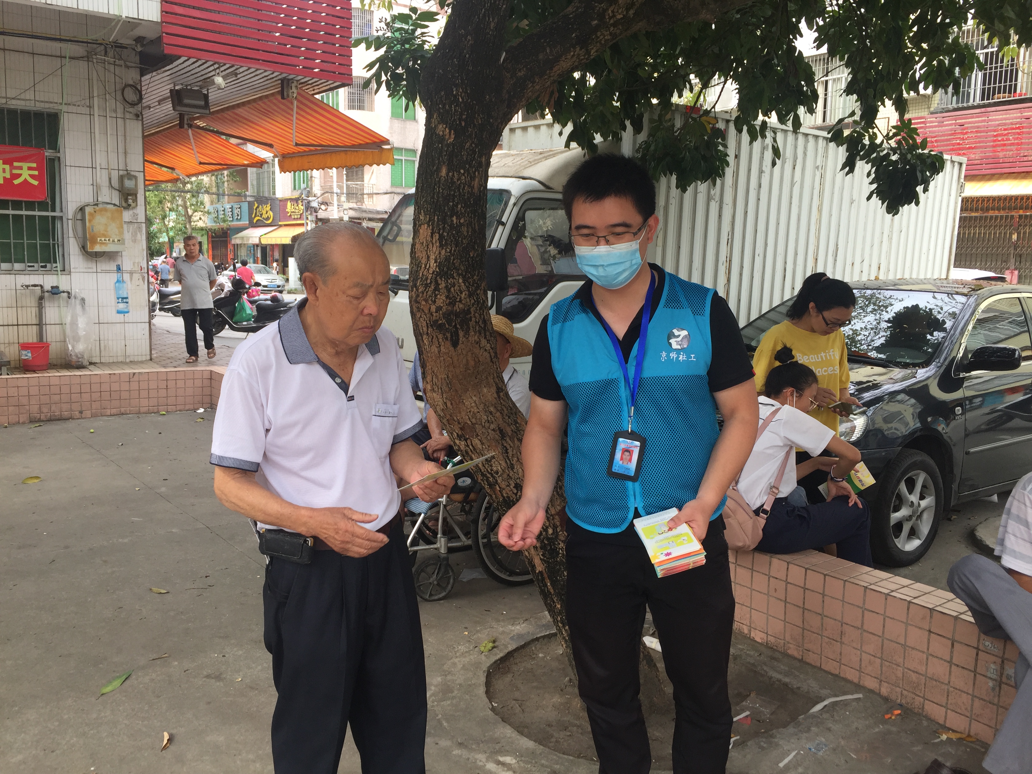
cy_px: 387
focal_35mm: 29
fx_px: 865
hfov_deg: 61.7
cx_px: 516
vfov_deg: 48.2
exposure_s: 1/191
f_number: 2.2
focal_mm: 4.15
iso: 32
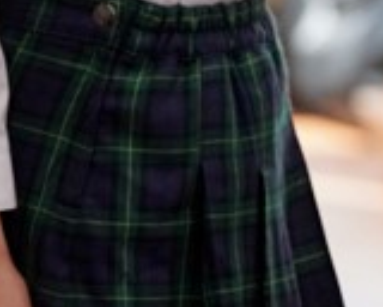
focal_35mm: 1058
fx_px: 11993
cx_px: -201
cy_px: -341
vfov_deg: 1.5
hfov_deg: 1.8
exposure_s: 1/250
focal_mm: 200
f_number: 4
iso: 2000
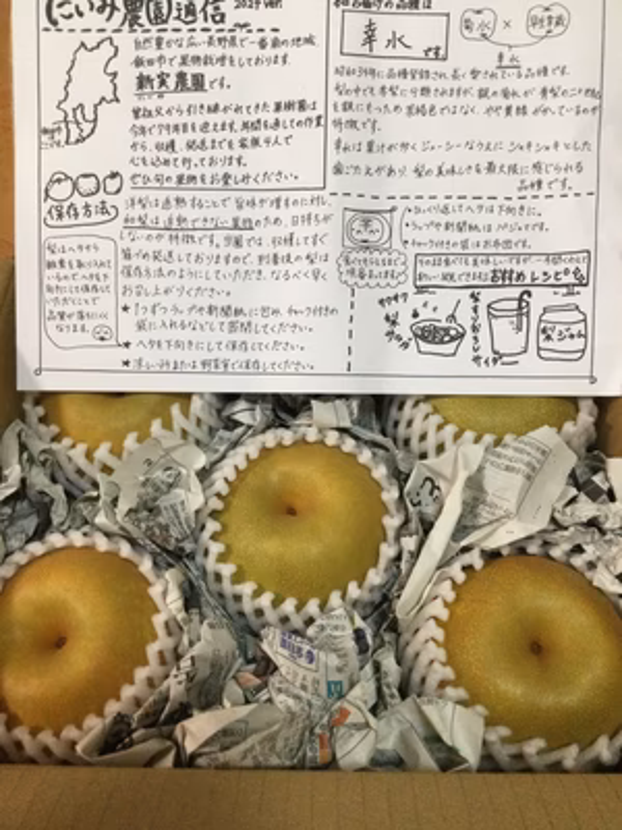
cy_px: 415
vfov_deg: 58.4
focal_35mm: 31
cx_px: 311
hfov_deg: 45.4
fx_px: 743
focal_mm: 3.3
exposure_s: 1/30
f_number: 2.4
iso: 125
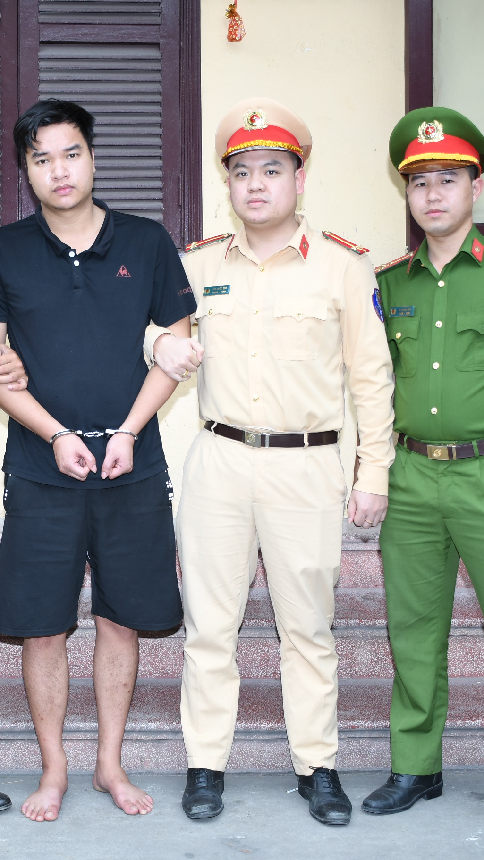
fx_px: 1096
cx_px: 138
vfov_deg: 42.9
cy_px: 432
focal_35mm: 48
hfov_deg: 24.7
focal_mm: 20
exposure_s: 1/200
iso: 200
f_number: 3.5
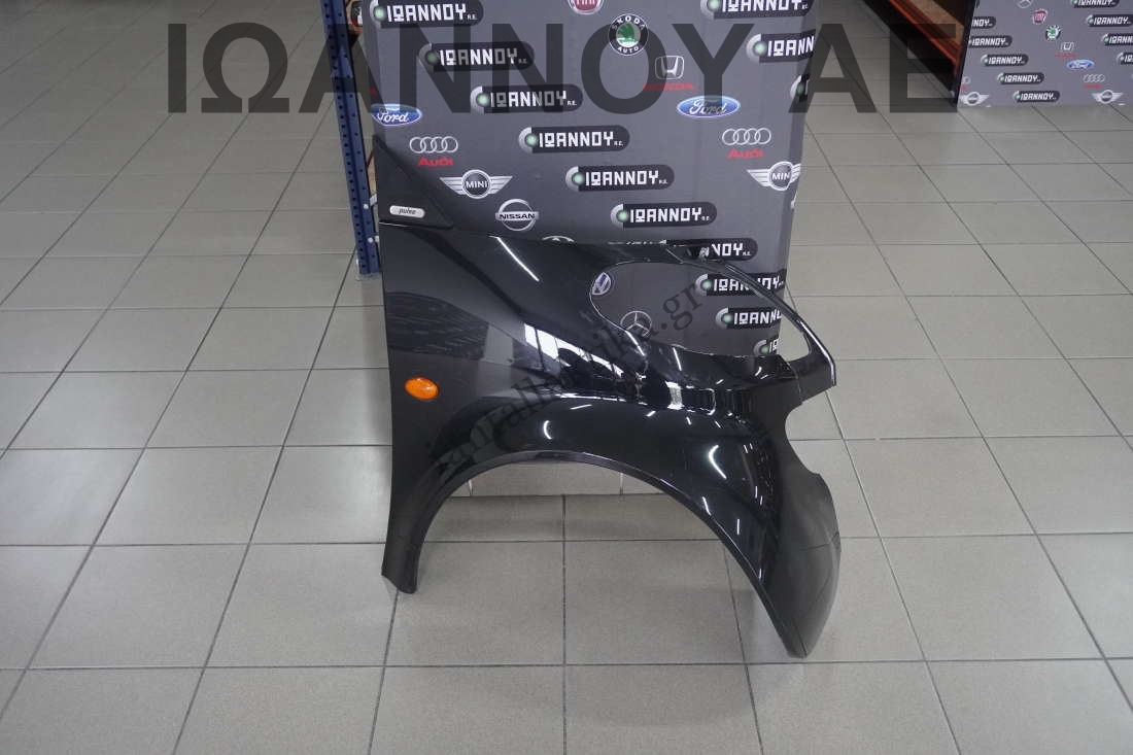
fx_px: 1038
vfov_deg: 40.0
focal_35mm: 33
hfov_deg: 57.2
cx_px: 566
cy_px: 378
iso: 2500
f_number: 4
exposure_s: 1/160
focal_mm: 22
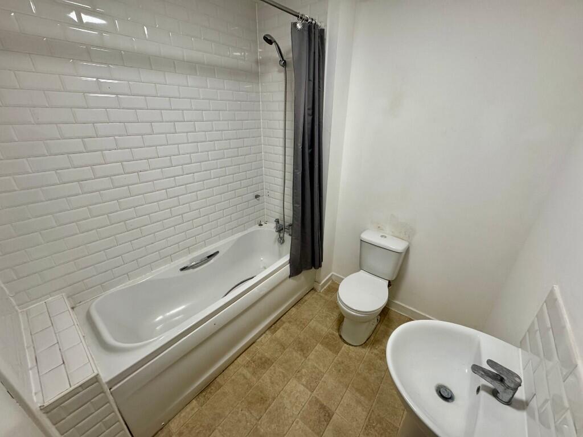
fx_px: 236
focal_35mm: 14
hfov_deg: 102.1
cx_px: 292
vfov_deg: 85.7
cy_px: 218
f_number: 2.2
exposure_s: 1/100
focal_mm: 2.22
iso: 320
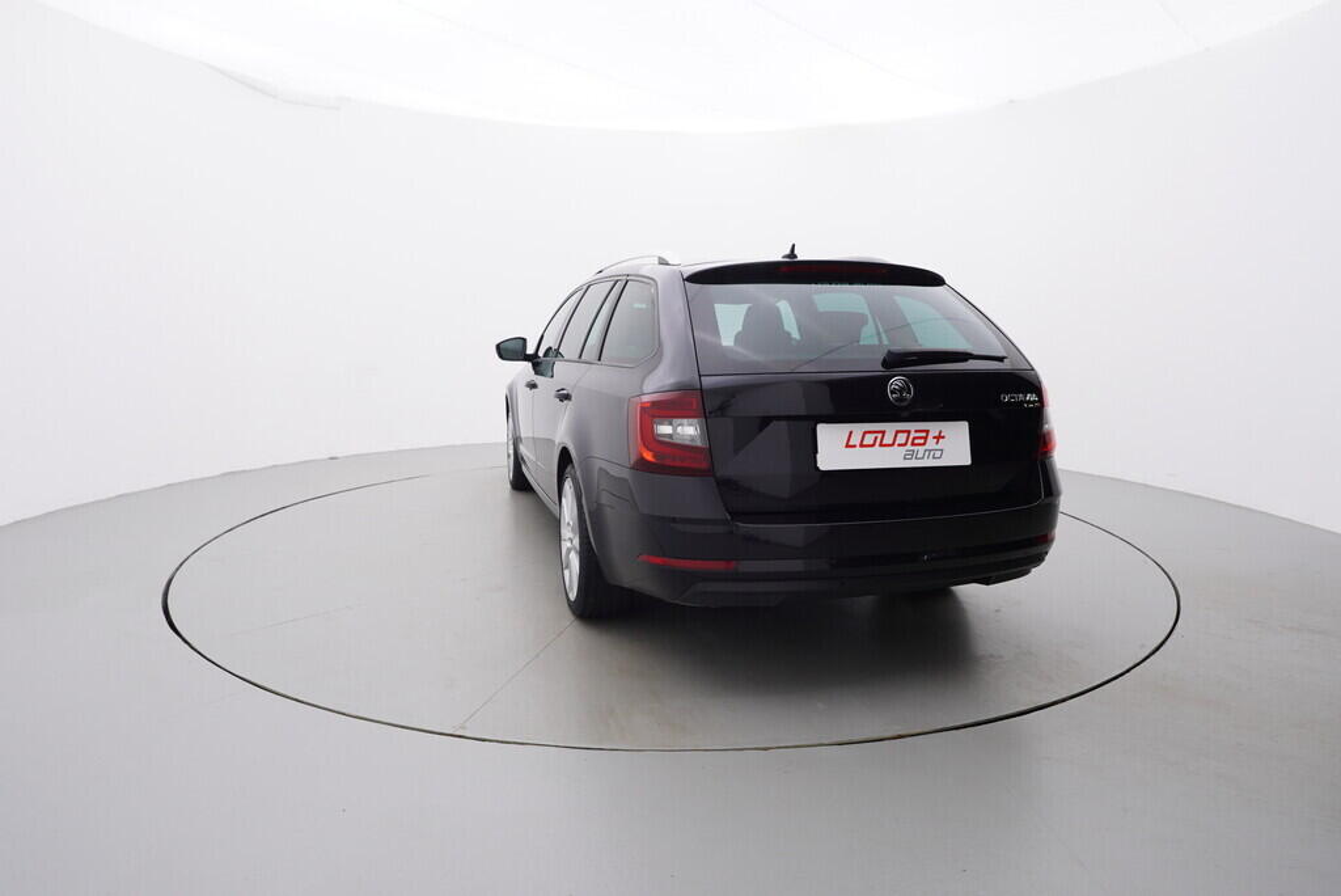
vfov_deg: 56.2
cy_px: 448
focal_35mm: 22
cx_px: 670
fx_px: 839
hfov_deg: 77.3
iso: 200
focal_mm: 15
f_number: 5
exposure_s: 1/80
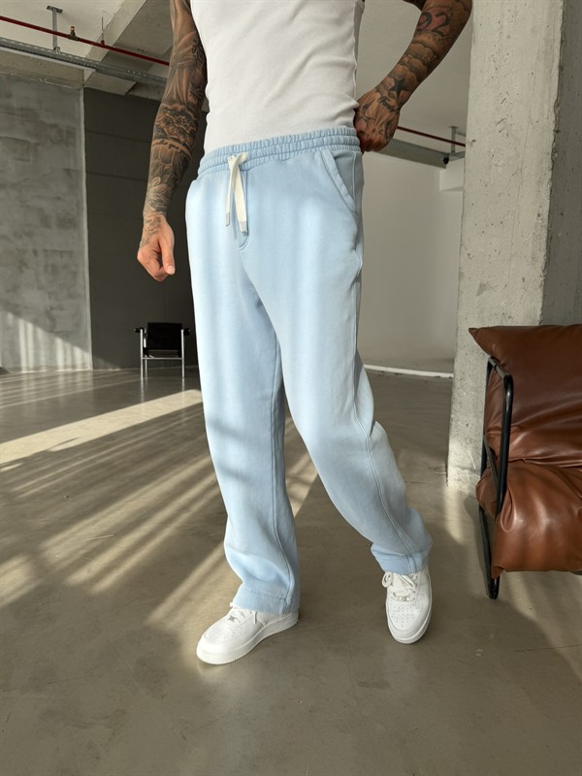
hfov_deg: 56.8
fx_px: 538
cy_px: 388
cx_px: 291
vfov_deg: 71.6
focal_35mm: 24
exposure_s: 1/967
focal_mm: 6.76
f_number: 1.78
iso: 80
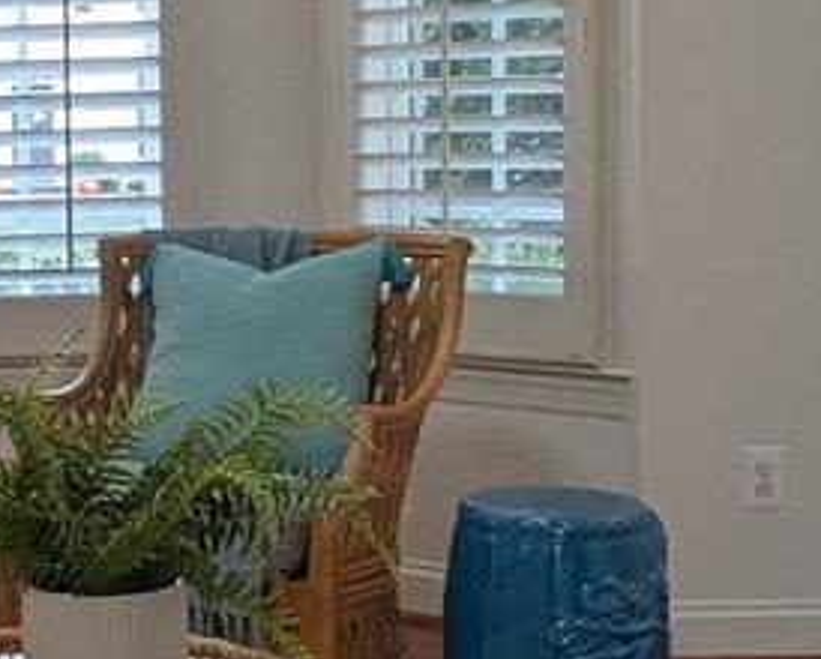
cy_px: 330
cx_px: -132
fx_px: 2482
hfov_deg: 18.0
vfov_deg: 15.1
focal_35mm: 102
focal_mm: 1.85
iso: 93
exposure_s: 1/60
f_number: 2.2
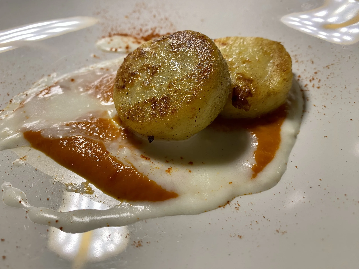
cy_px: 134
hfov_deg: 67.3
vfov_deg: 53.1
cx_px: 180
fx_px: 270
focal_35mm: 26
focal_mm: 4.25
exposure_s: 1/50
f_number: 1.8
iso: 64
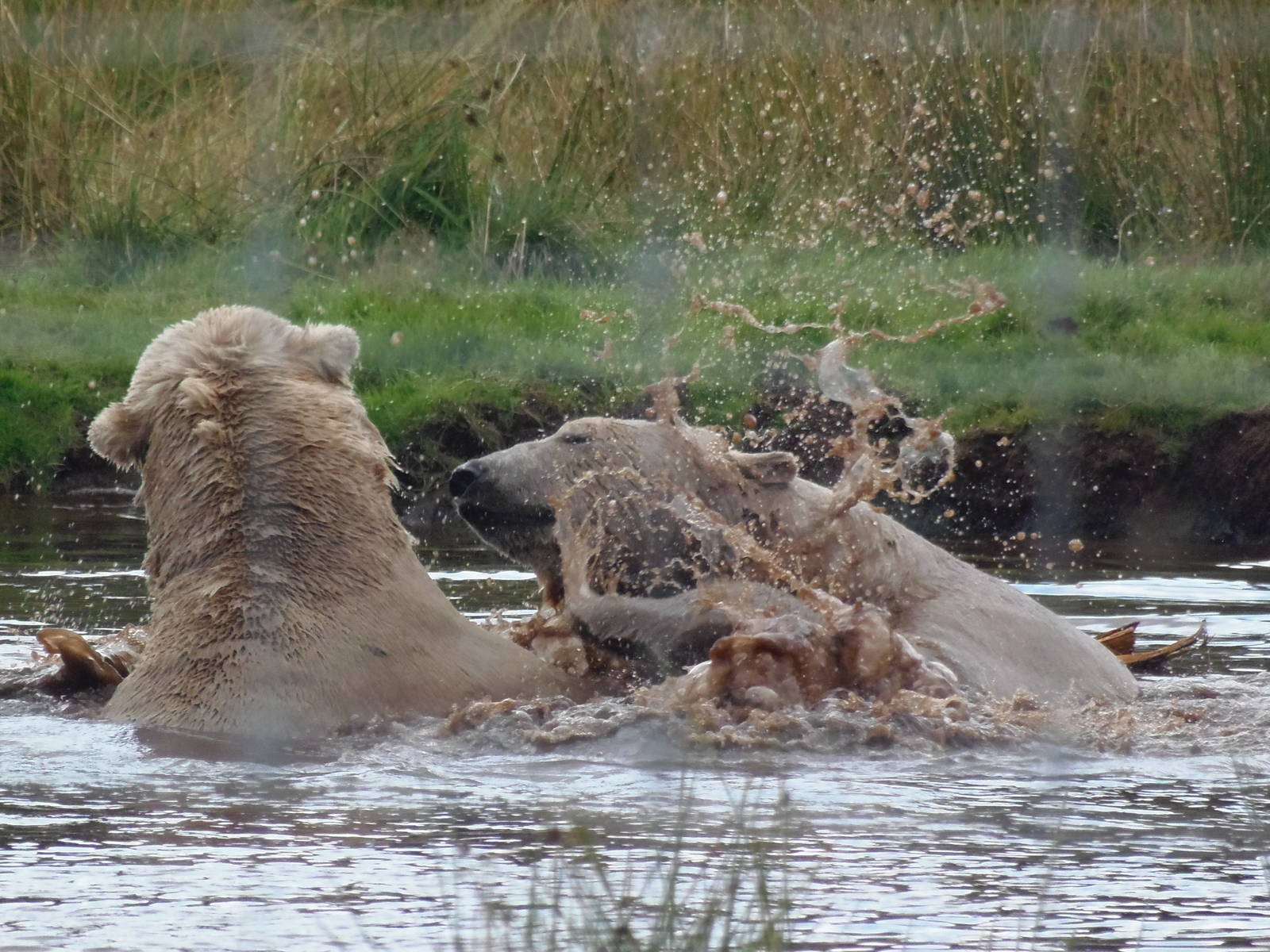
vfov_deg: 1.7
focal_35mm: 864
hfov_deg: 2.3
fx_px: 31699
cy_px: 476
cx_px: 635
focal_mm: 154.8
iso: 250
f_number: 5.7
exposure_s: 1/500
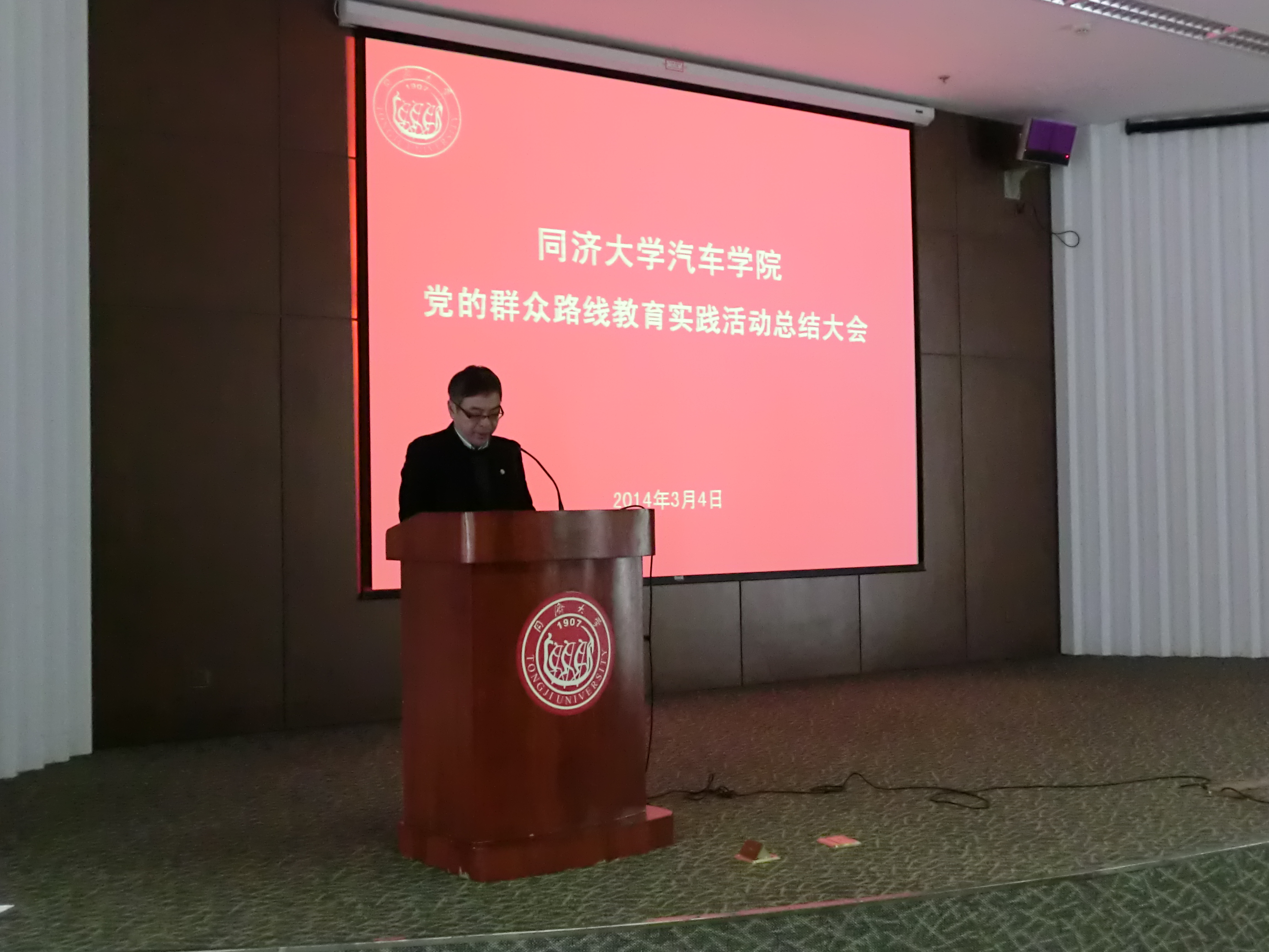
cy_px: 476
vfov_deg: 32.9
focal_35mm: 44
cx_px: 634
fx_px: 1613
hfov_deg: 42.9
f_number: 4.2
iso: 800
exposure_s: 1/20
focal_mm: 7.87
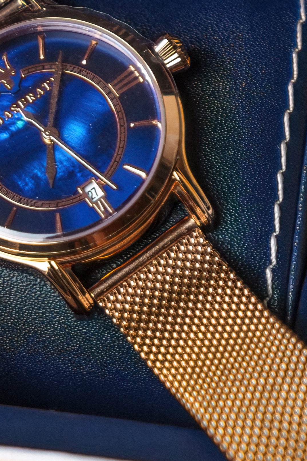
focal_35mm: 302
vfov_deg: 6.8
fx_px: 3863
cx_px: -19
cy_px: 137
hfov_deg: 4.5
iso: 200
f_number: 4
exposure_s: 1/60
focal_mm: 70
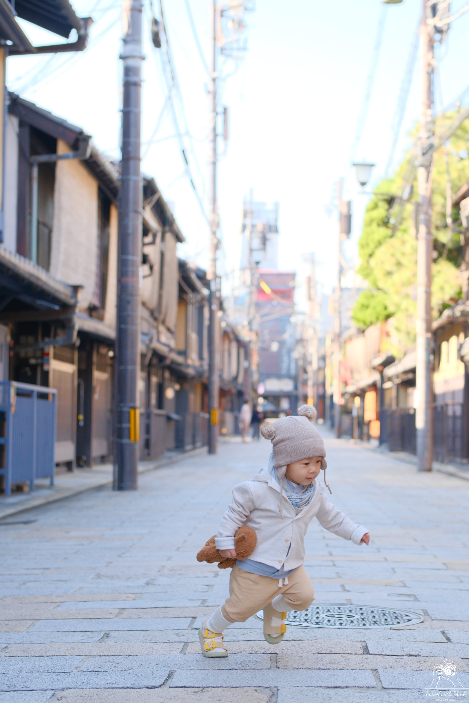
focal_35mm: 75
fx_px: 1466
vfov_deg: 27.0
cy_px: 352
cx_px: 234
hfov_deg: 18.2
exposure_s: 1/480
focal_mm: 50
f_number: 2.8
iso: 500
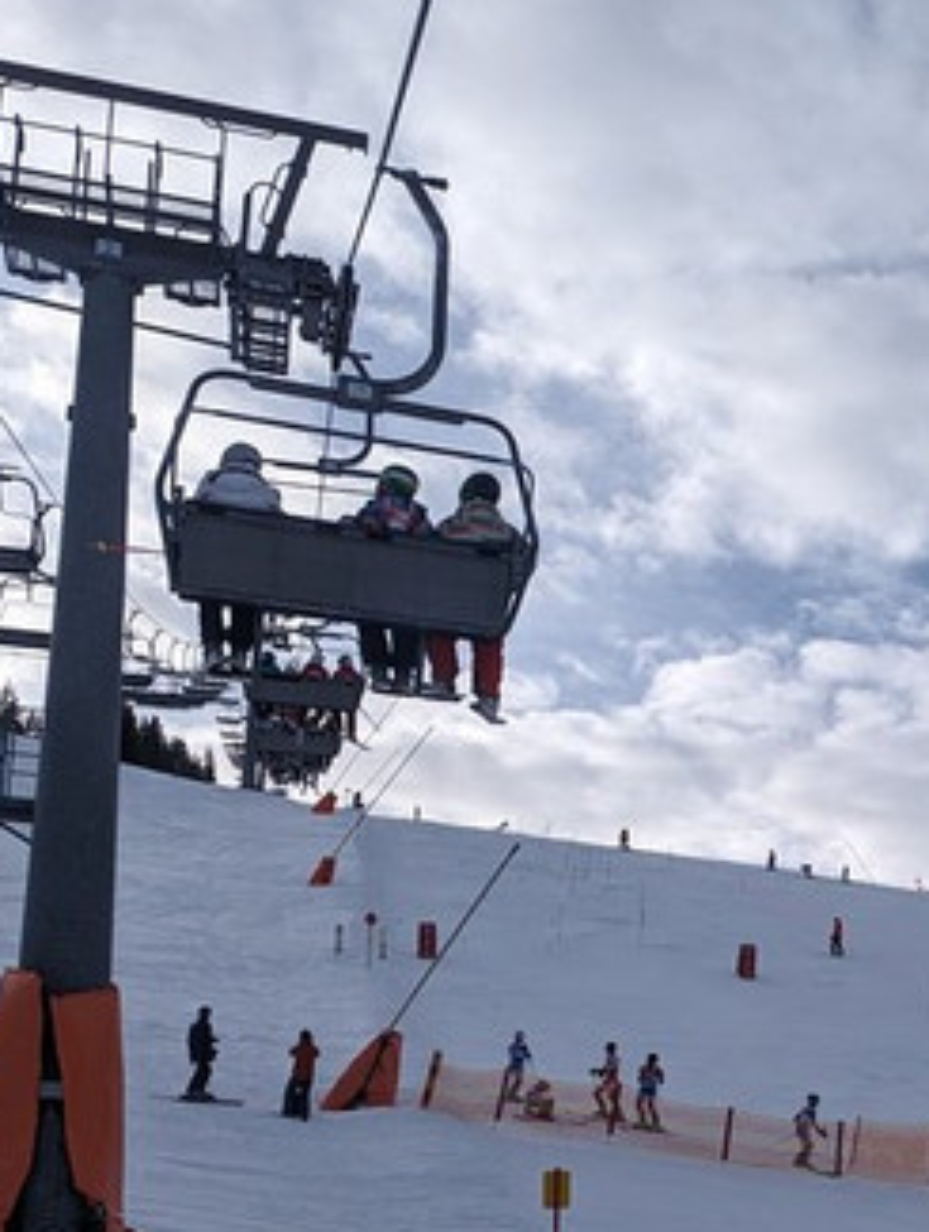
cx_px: 1115
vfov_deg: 32.0
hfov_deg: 22.9
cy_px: 933
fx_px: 2104
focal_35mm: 59
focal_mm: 6.81
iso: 46
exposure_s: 1/4525
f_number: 1.85
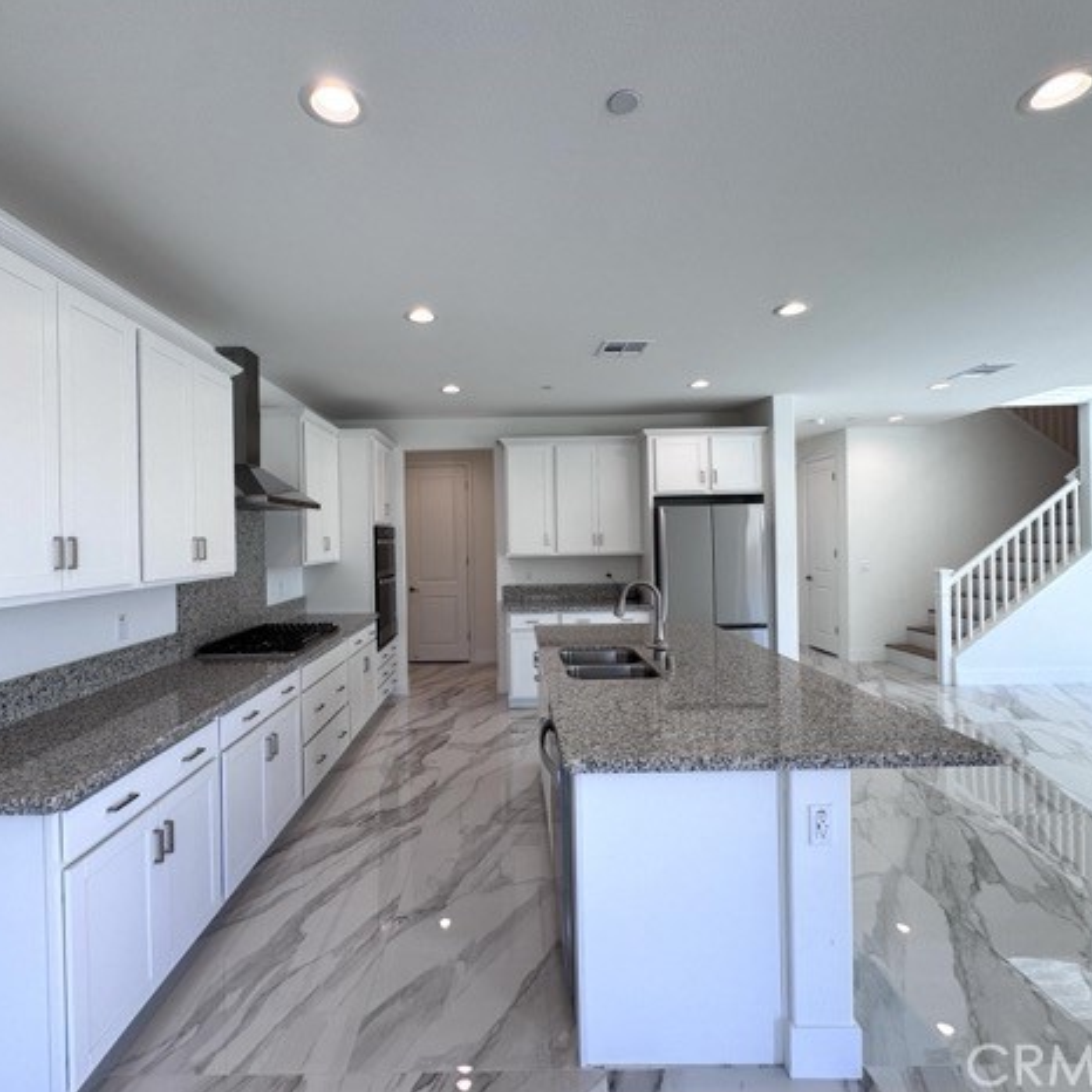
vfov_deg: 84.0
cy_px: 537
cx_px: 513
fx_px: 607
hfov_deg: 83.9
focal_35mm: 17
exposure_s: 1/120
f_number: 2.2
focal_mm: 2.22
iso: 64
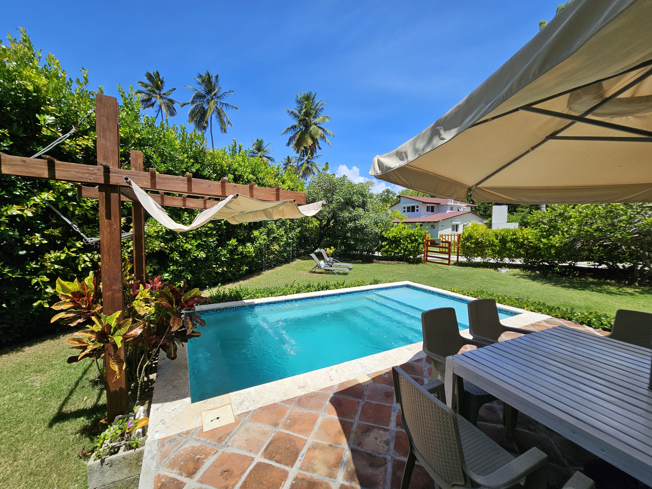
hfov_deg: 106.2
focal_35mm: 13
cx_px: 326
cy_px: 244
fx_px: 245
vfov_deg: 89.9
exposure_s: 1/2430
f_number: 2.2
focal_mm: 2.2
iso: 50
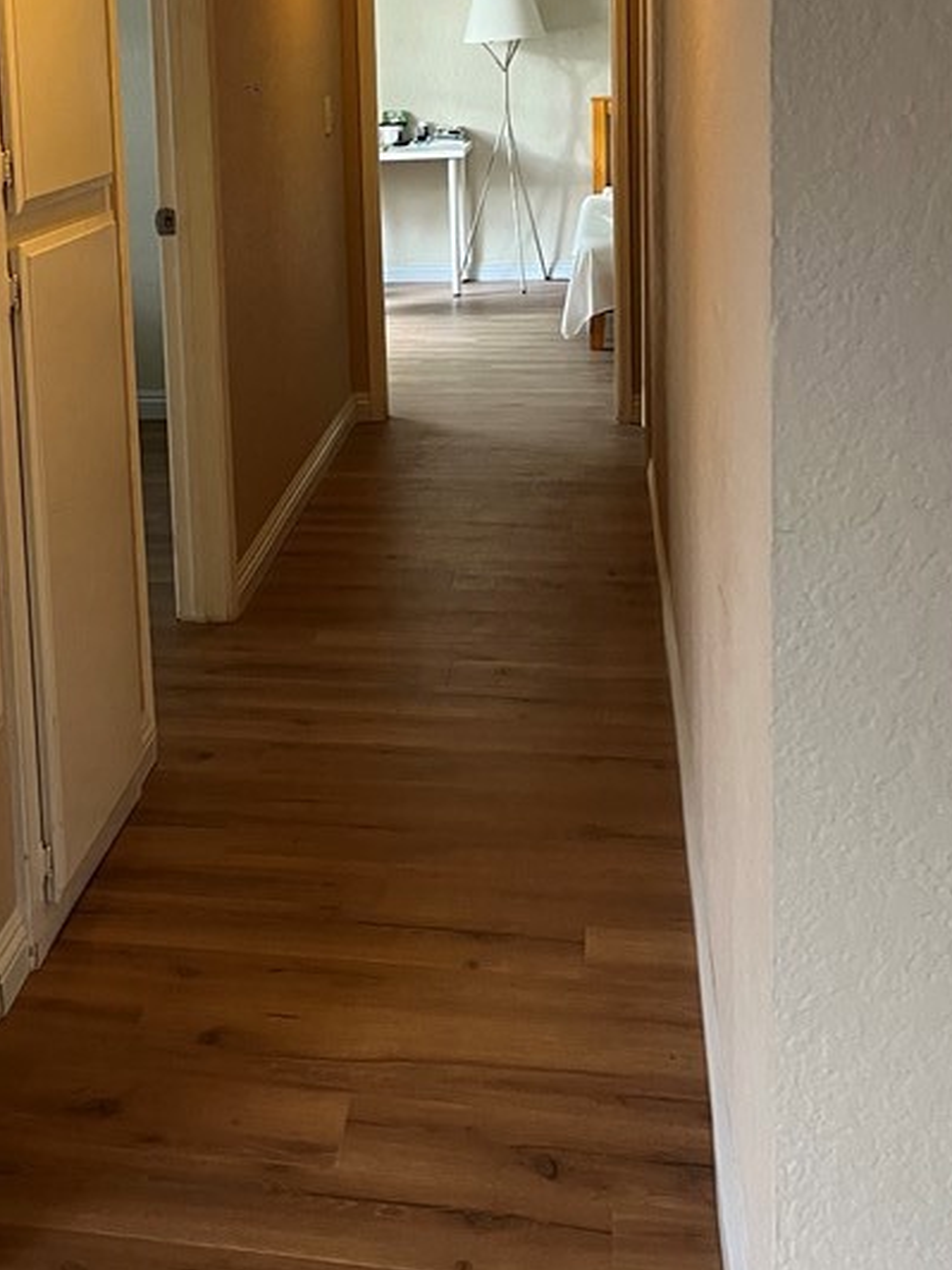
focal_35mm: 50
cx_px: 148
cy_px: 286
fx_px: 1833
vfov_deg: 37.1
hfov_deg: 28.3
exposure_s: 1/30
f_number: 1.6
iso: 500
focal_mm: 5.1
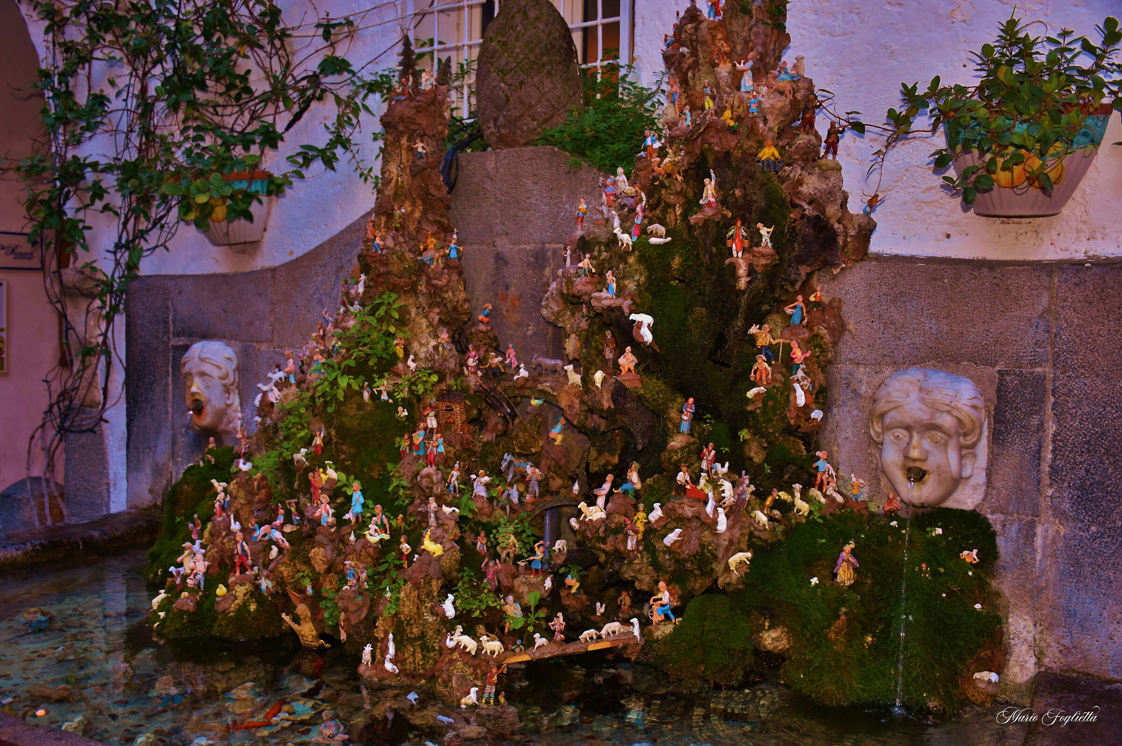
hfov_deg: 55.1
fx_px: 1075
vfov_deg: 38.3
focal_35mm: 34
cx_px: 561
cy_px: 373
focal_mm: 23
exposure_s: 1/60
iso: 450
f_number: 3.8
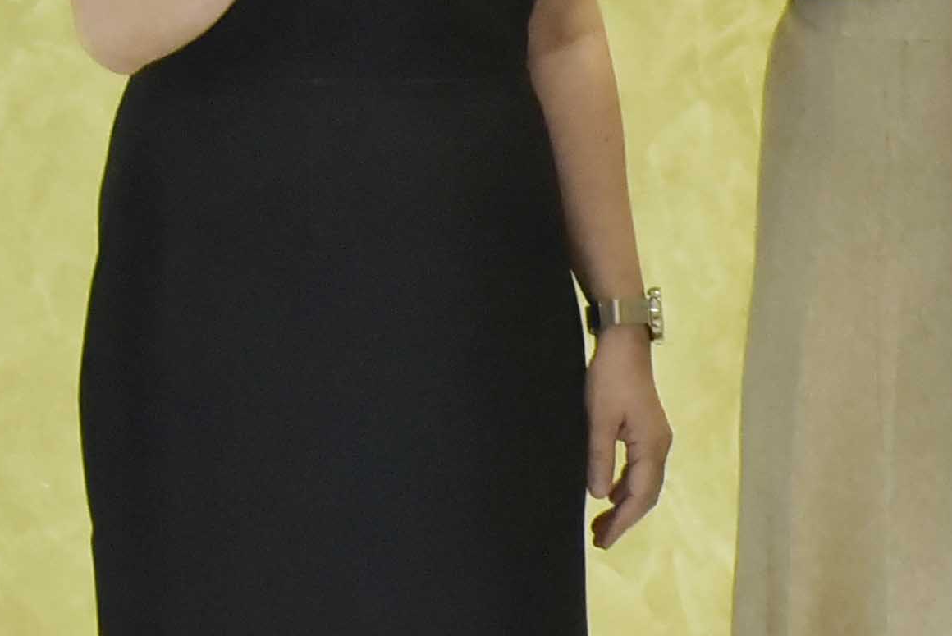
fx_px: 5213
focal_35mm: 197
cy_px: -93
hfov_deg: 9.4
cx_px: 2236
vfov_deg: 6.9
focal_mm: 38
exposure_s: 1/160
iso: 4000
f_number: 6.3
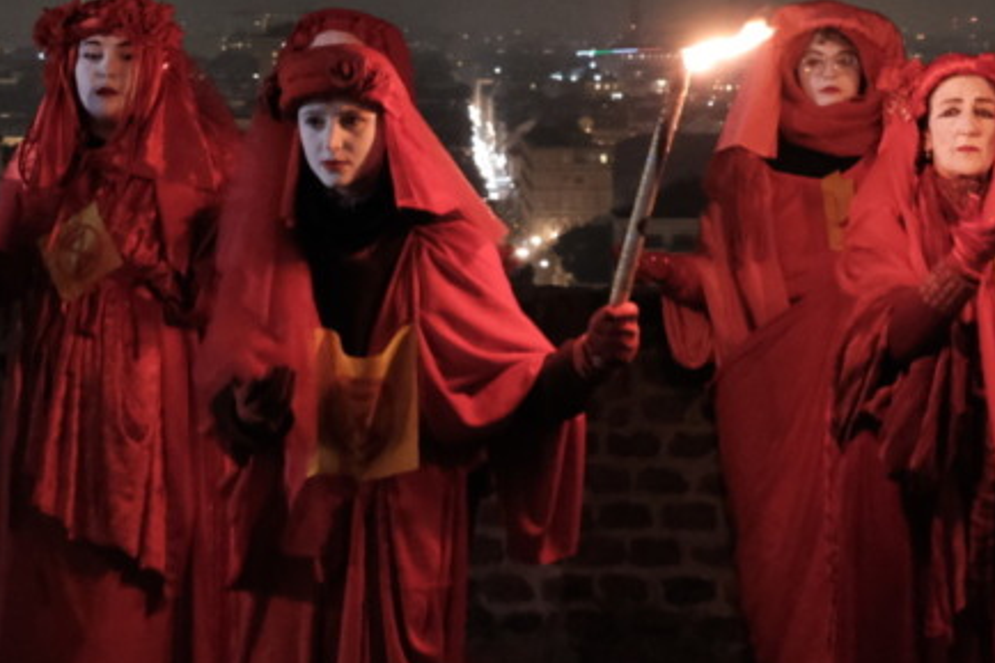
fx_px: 3177
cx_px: 821
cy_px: -274
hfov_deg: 17.6
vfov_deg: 11.5
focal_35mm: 115
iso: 6400
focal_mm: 25.9
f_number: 2.8
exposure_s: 1/28
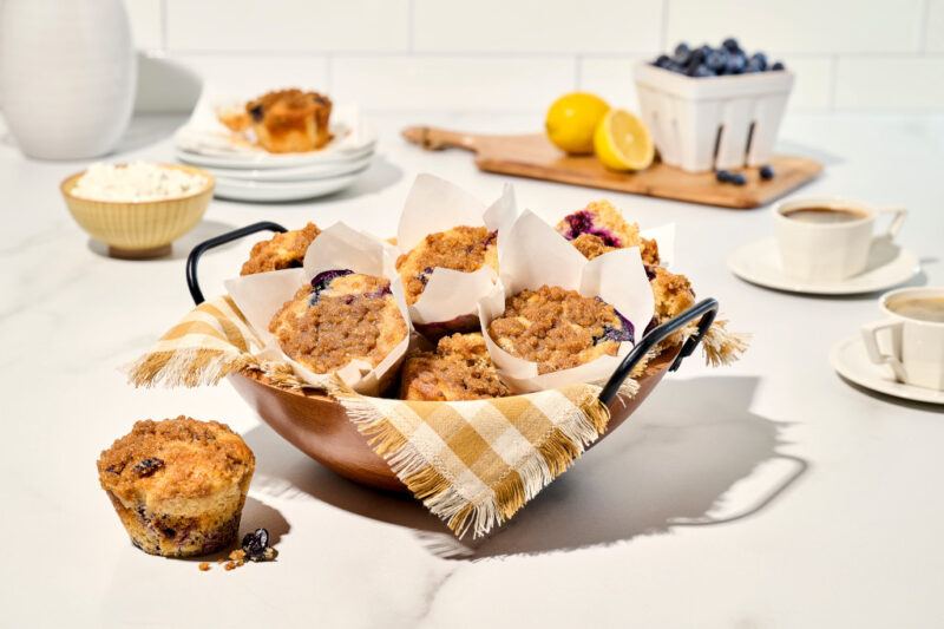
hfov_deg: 28.8
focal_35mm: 70
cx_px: 472
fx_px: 1835
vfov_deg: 19.4
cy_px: 314
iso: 64
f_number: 8
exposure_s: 1/160
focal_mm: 70
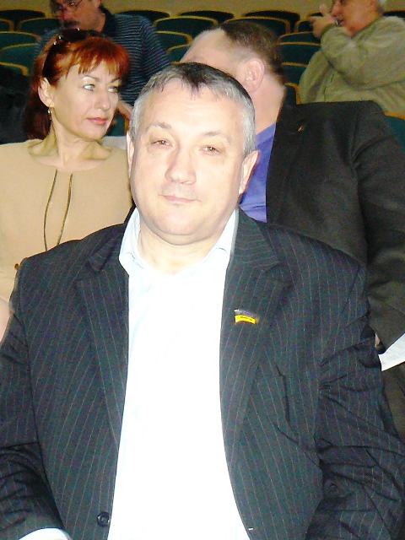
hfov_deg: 38.7
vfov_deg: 50.1
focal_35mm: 37
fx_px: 577
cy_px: 270
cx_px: 202
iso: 250
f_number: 2.8
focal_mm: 6.2
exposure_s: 1/30
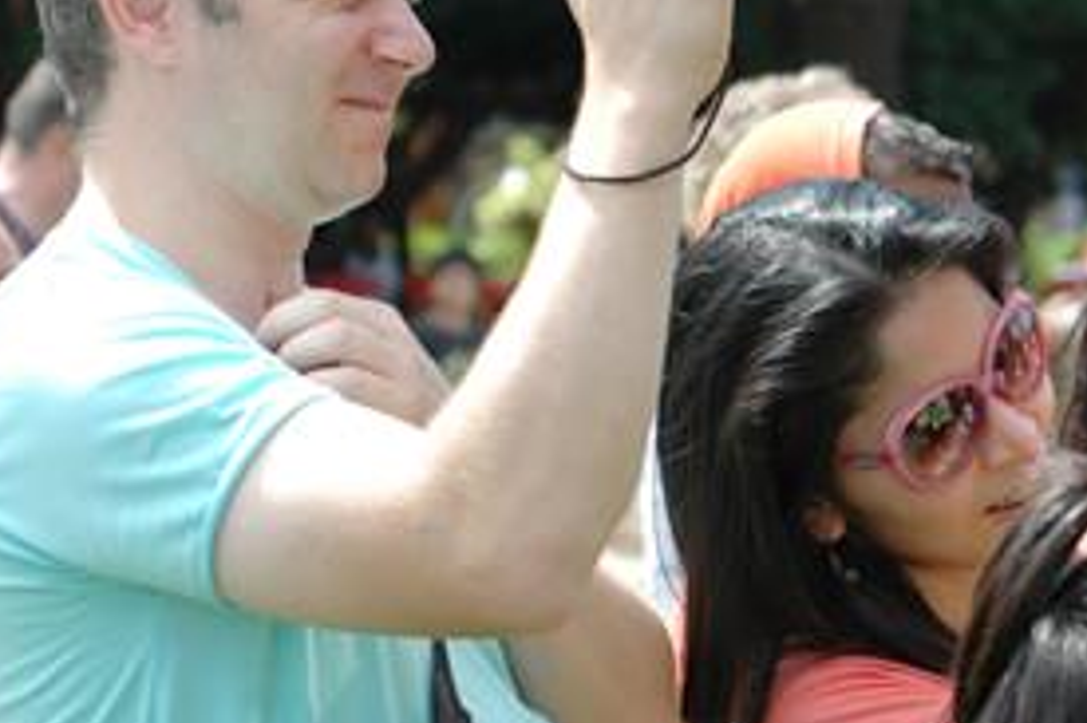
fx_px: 6307
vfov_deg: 6.6
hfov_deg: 9.8
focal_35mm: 209
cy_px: 431
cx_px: 664
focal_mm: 70
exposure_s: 1/500
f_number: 5
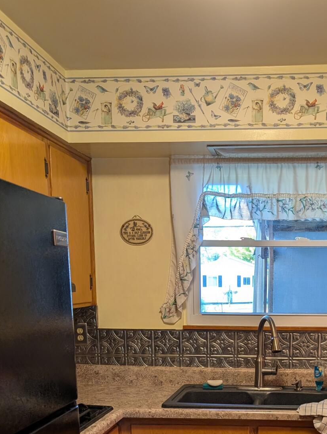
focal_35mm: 44
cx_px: 248
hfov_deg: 32.3
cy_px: 370
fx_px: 553
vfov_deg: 40.4
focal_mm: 6.9
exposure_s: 1/24
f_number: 1.68
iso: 56
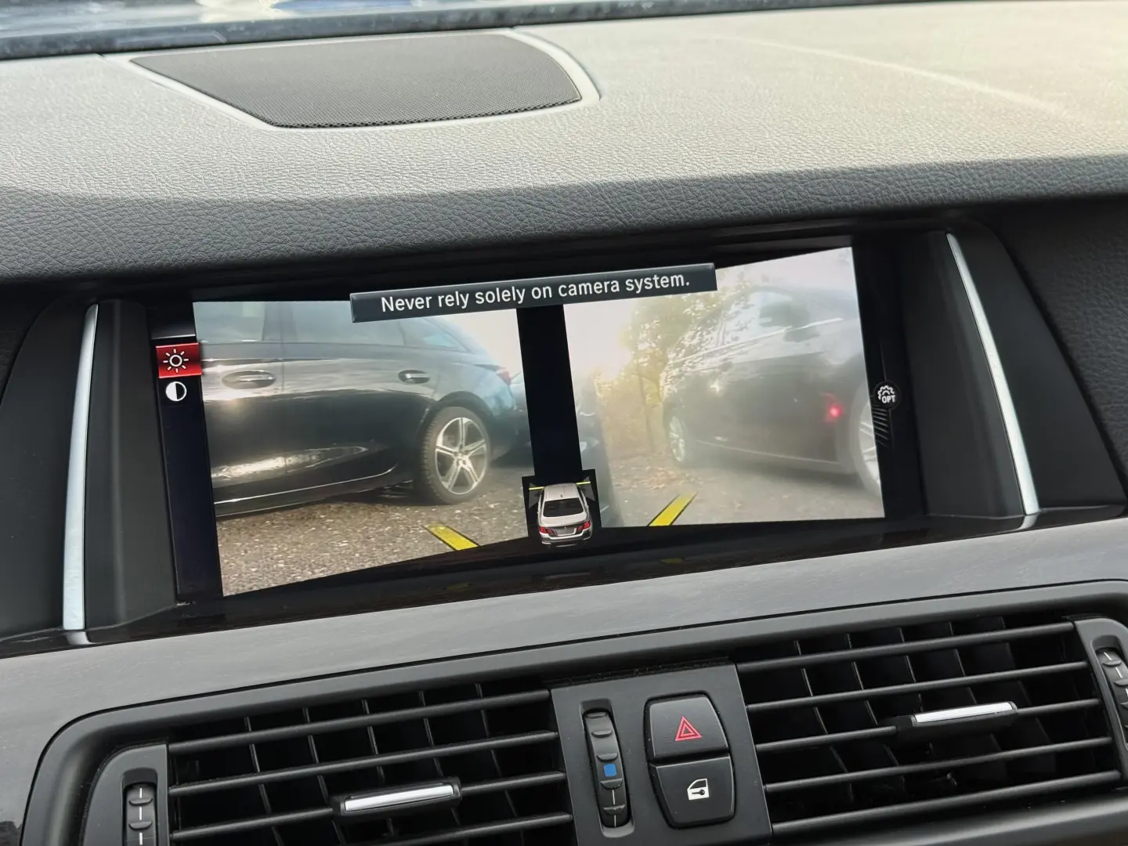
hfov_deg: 39.7
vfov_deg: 30.3
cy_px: 423
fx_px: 1564
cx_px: 564
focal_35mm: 48
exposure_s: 1/196
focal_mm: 6.76
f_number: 1.78
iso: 50
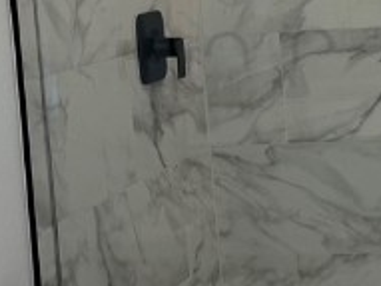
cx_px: 305
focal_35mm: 129
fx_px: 1419
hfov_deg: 15.2
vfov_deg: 11.4
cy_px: 62
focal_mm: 6.76
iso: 125
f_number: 1.78
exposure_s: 1/120
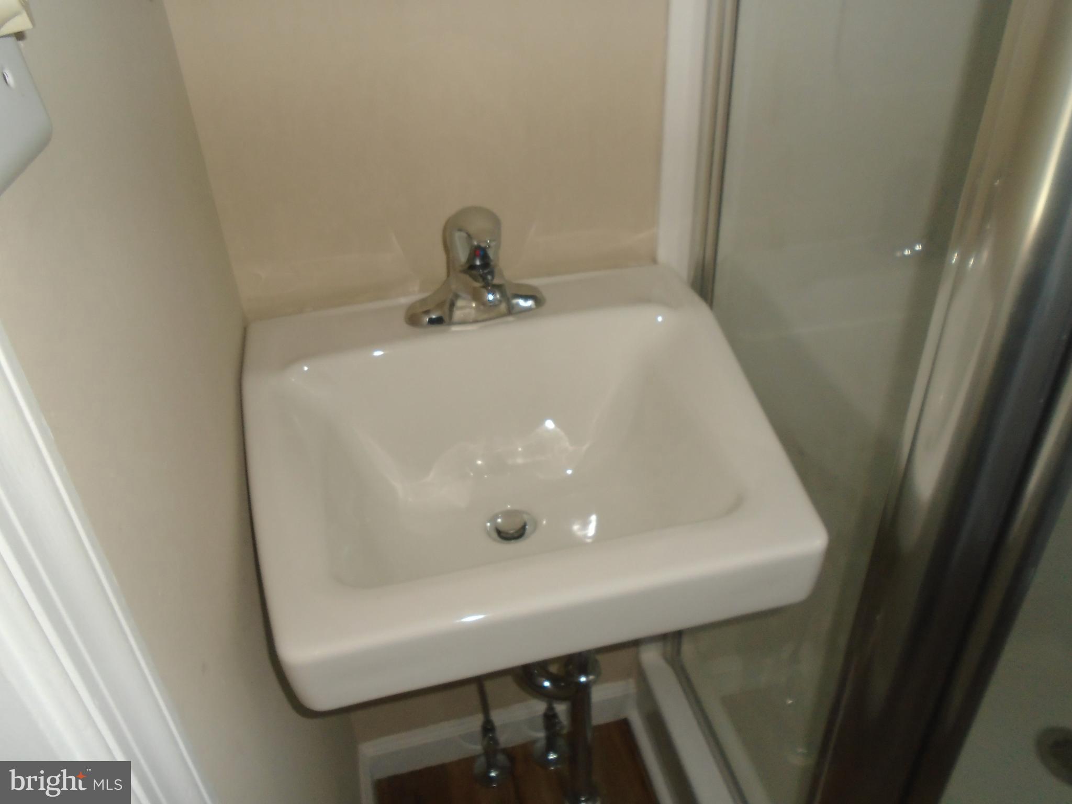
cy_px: 402
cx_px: 536
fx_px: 805
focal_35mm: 26
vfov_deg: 53.1
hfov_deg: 67.3
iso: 250
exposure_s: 1/30
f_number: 3.2
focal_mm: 4.6
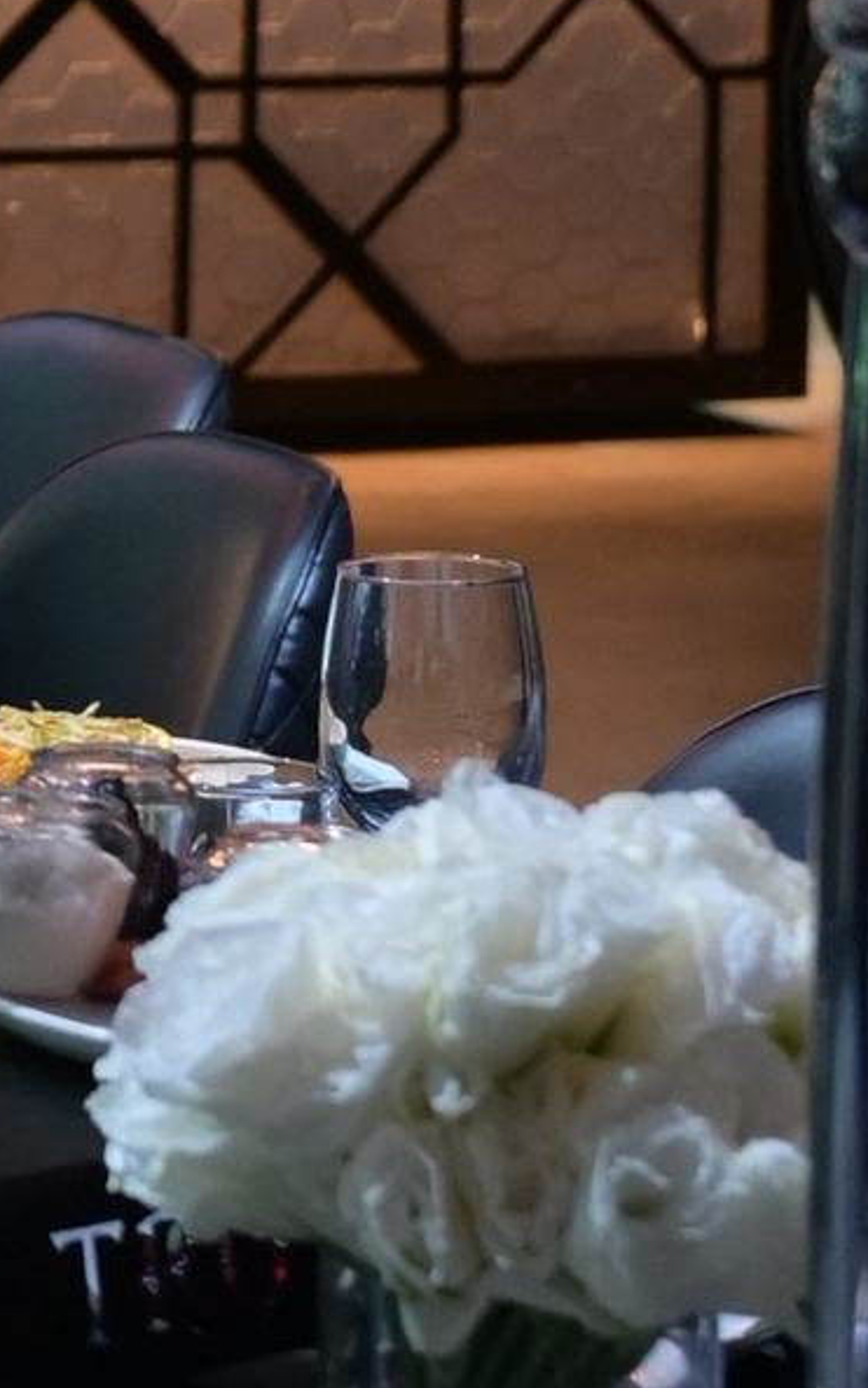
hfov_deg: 6.0
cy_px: -564
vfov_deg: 9.7
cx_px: -1111
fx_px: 7980
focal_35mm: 211
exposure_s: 1/60
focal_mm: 32
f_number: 4
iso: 1600
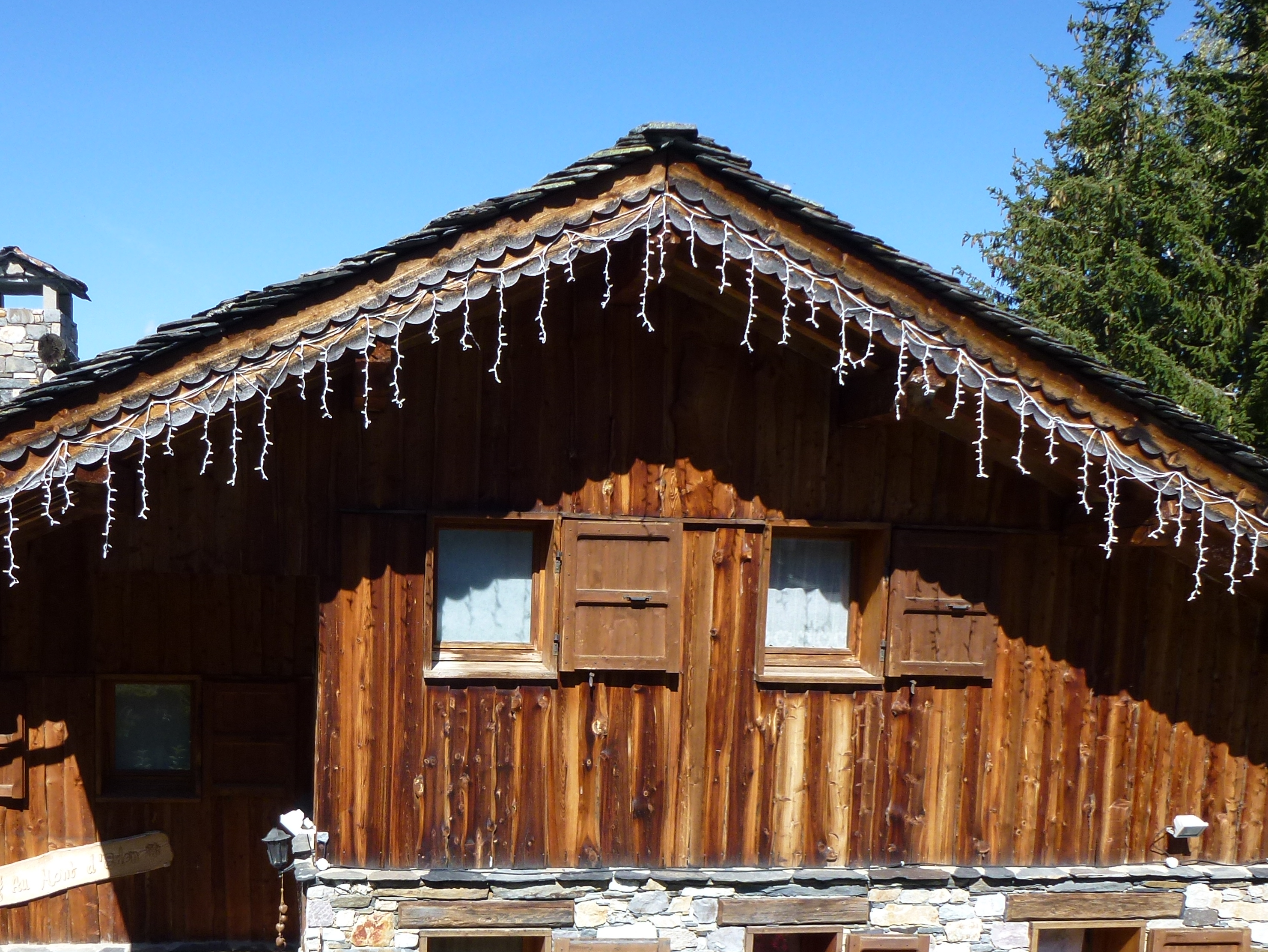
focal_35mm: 35
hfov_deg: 51.8
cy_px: 677
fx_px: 1282
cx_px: 442
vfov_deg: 39.9
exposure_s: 1/800
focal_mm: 4.3
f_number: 3.3
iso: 100
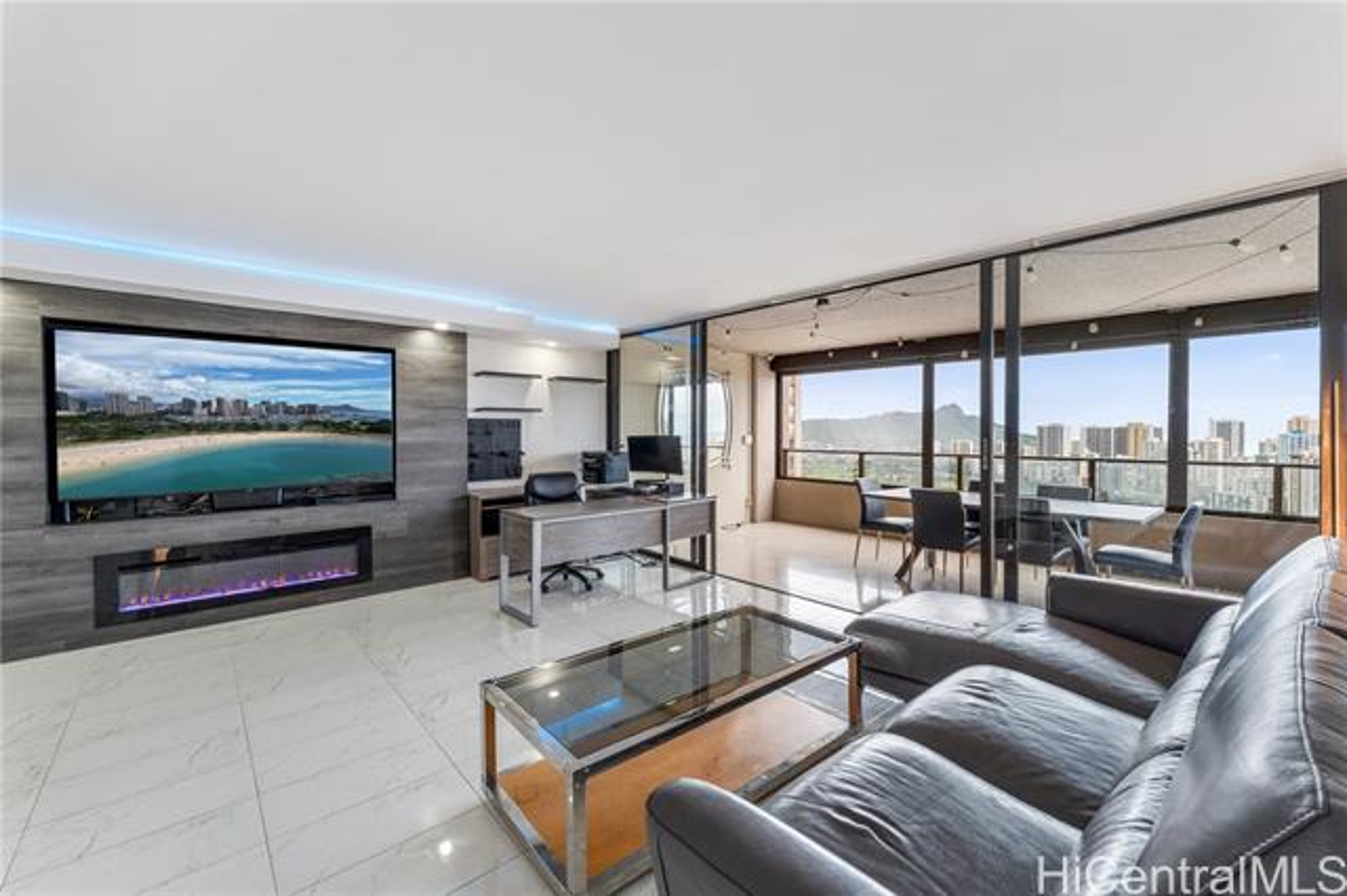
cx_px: 674
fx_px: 524
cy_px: 448
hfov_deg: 104.3
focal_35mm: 14
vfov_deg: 81.1
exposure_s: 1/6
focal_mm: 14
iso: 400
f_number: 9
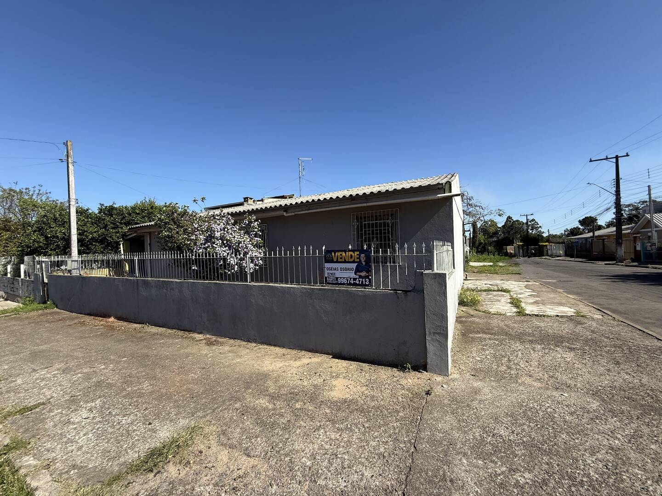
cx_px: 331
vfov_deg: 85.7
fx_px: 268
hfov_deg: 102.1
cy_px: 248
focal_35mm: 14
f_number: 2.2
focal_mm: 2.22
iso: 50
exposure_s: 1/1368
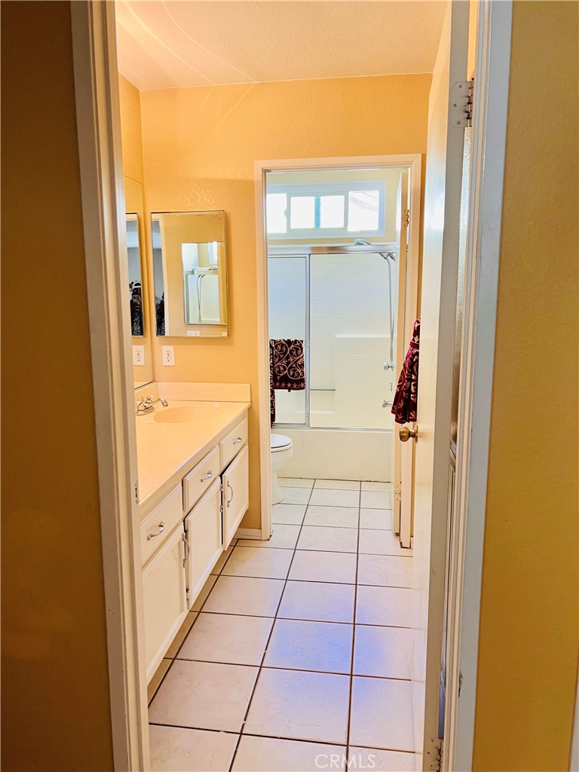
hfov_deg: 53.1
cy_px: 386
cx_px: 290
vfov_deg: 67.3
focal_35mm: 26
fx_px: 580
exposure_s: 1/60
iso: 100
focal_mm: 5.7
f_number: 1.5
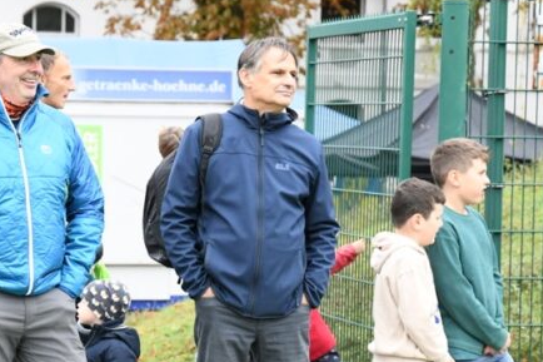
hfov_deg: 12.3
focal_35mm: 165
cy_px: 252
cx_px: 35
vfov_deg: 8.3
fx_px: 2488
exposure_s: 1/2000
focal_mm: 70
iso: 6400
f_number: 4.5
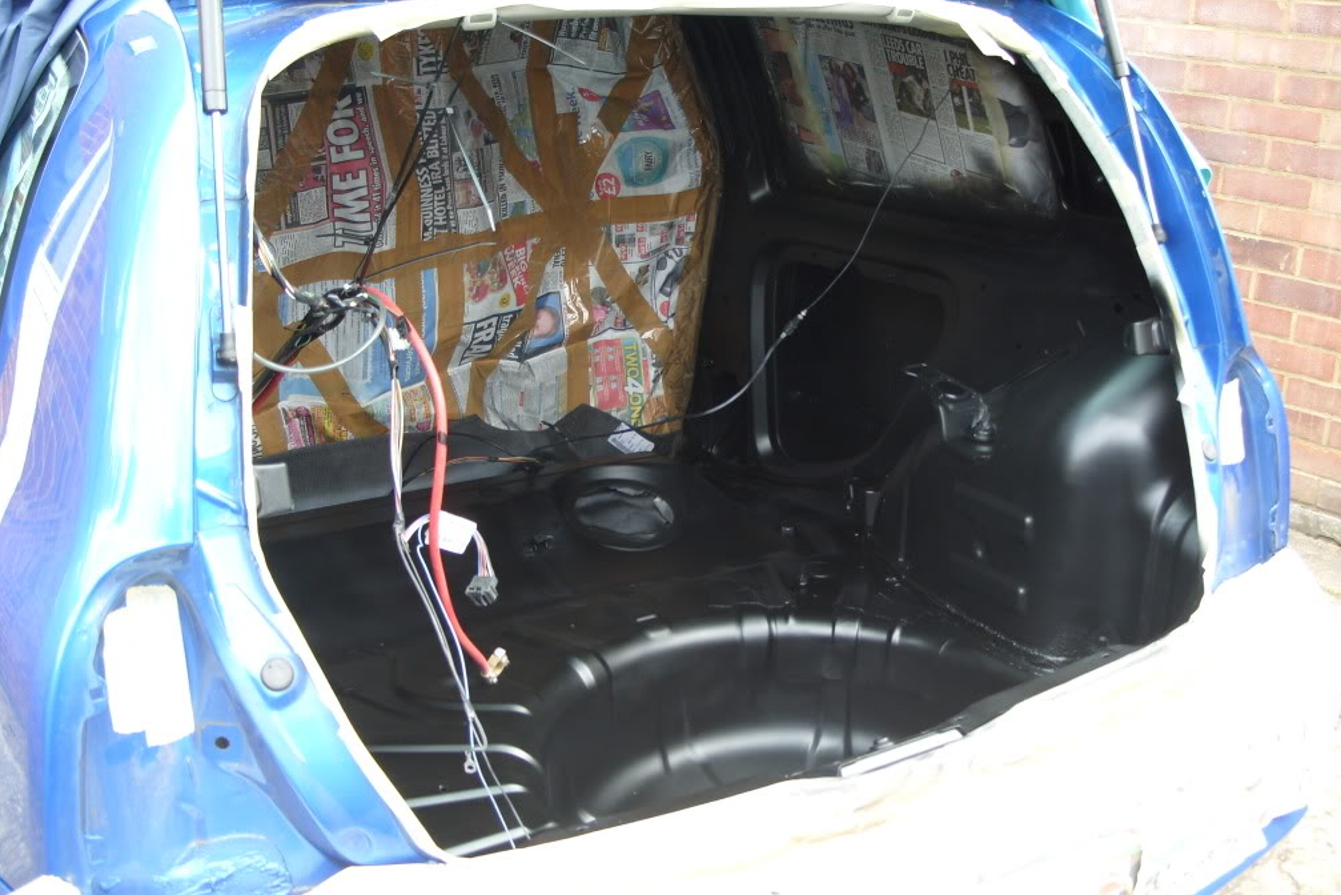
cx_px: 672
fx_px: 1379
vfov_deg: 36.0
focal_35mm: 37
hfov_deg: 51.9
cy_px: 445
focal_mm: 7.8
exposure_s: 1/45
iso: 100
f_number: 2.8
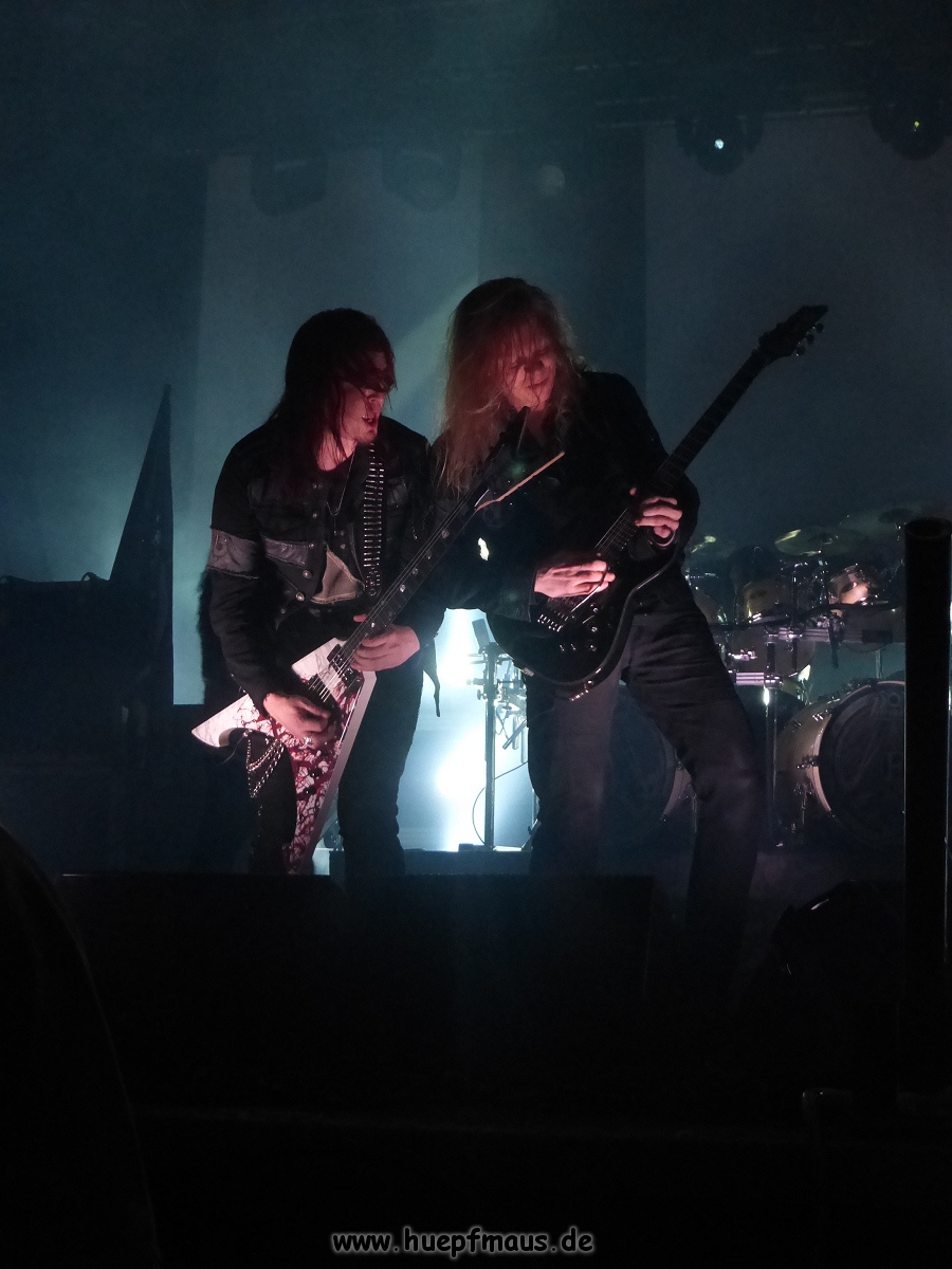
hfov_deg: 28.6
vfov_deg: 37.5
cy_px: 634
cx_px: 476
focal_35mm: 51
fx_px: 1870
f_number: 4.4
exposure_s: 1/125
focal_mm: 9
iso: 800
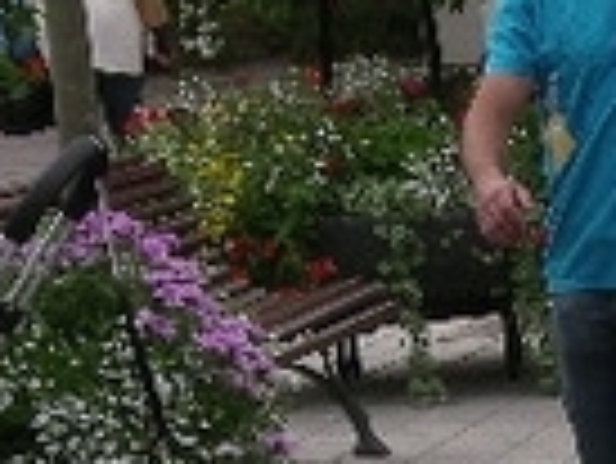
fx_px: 5628
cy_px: 829
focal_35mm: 316
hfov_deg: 6.2
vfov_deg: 4.7
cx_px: 796
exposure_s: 1/250
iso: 80
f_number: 4.6
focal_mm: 14.9
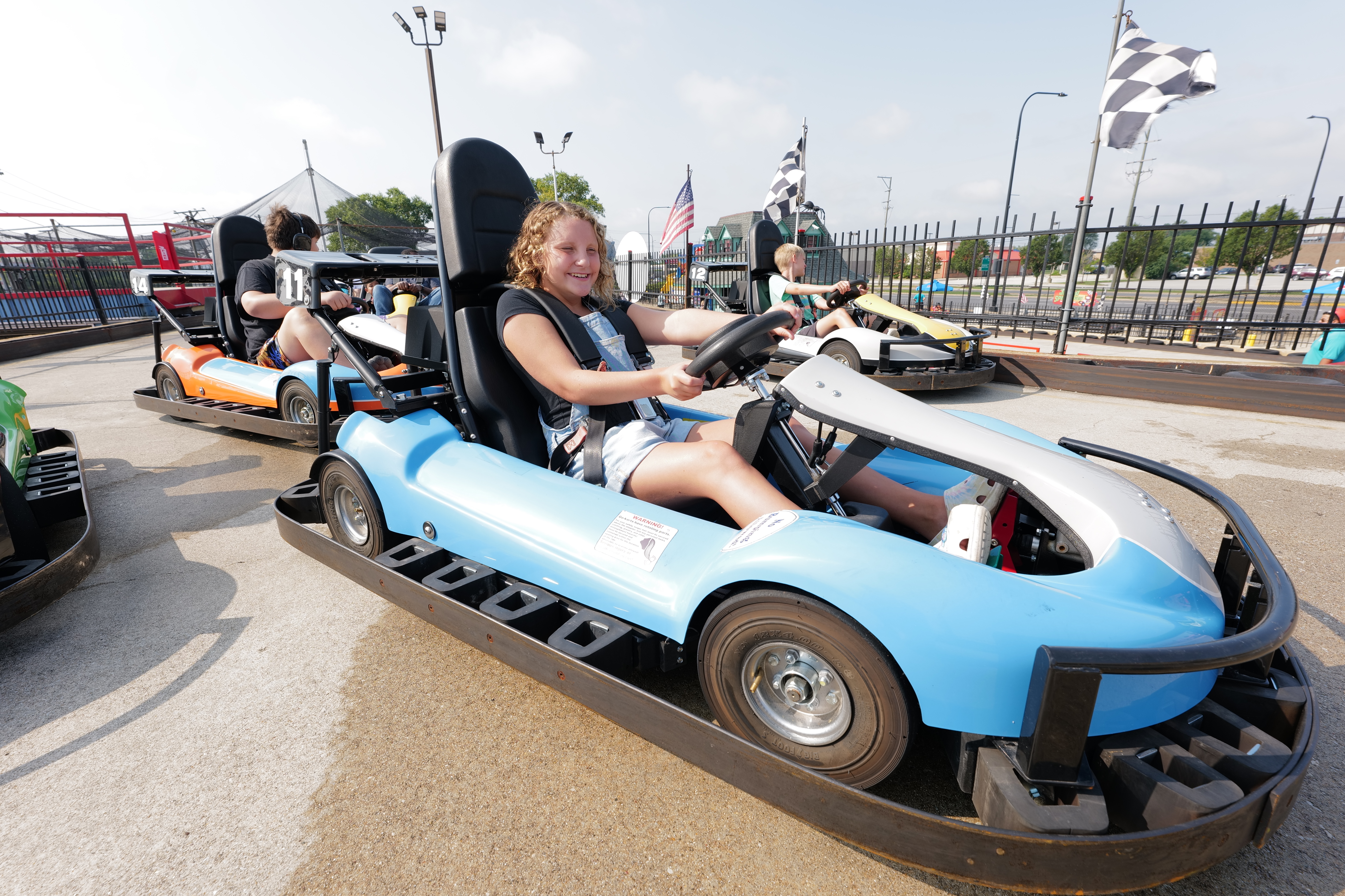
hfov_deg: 100.4
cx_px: 672
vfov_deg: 77.3
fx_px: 560
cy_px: 448
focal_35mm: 15
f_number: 7.1
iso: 100
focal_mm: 15
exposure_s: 1/125
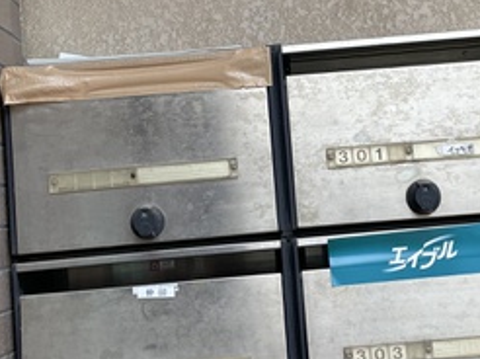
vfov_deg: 19.8
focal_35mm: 74
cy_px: 124
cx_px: 304
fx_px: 1025
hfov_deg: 26.3
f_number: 1.6
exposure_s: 1/458
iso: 32
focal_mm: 4.2
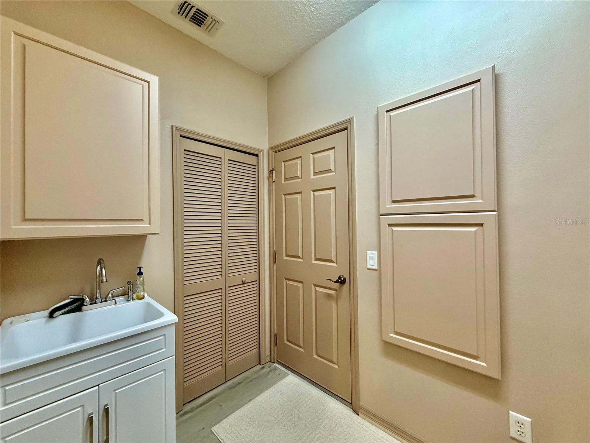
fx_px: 239
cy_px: 222
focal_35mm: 14
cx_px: 295
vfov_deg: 85.7
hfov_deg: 102.1
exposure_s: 1/120
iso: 320
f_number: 2.2
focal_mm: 2.22
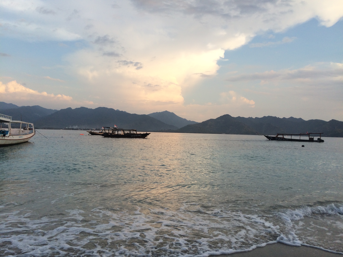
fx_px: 287
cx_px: 172
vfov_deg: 48.2
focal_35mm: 29
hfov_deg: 61.7
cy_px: 128
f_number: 2.2
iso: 32
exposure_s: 1/684
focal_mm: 4.15
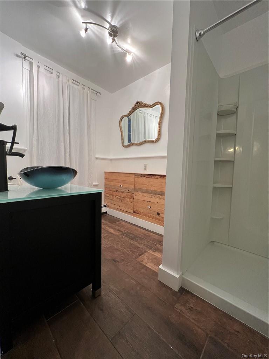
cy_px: 180
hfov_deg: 89.9
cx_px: 134
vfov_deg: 106.2
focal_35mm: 13
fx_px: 135
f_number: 1.8
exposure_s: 1/60
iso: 160
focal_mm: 1.57
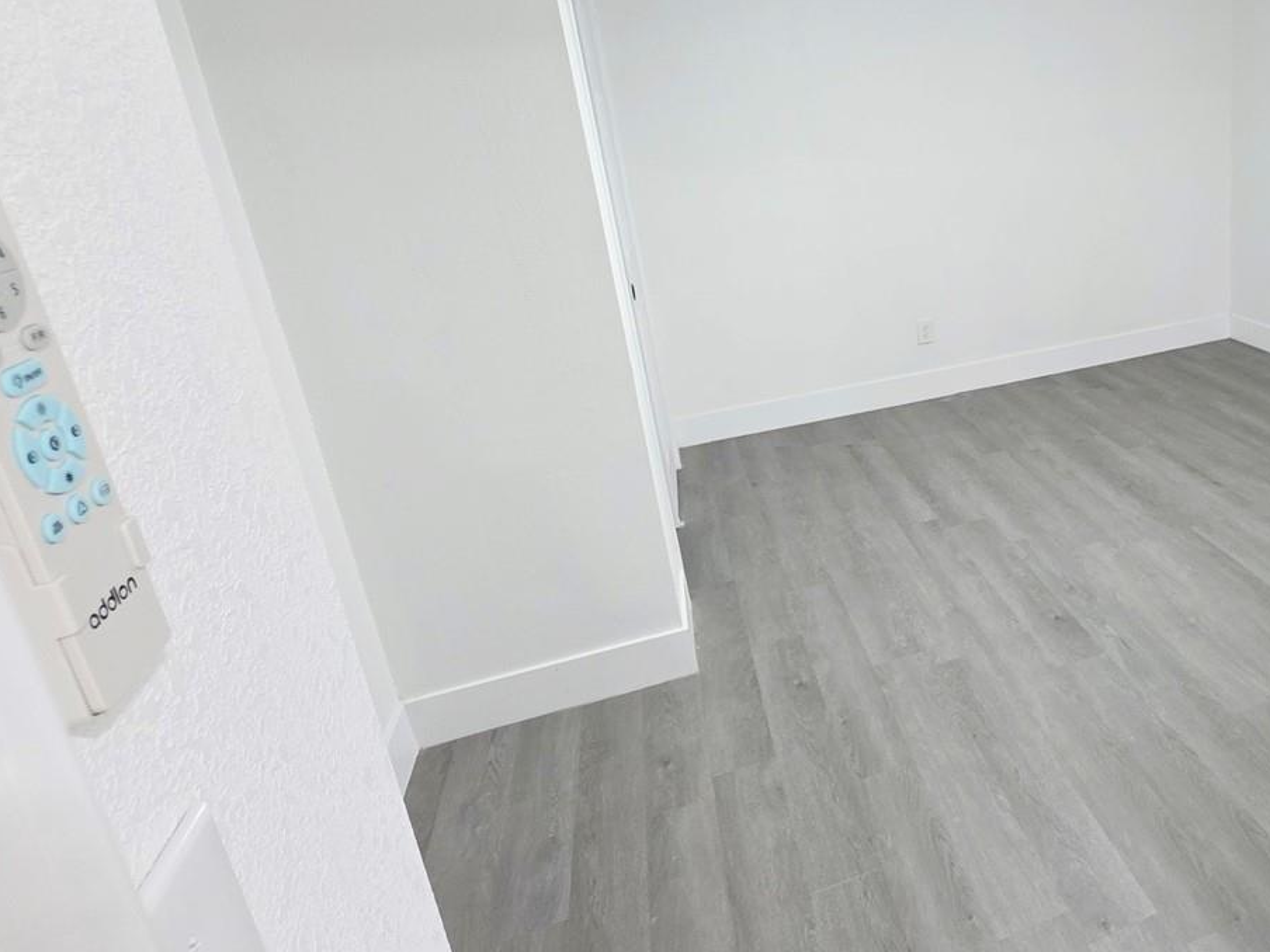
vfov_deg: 58.0
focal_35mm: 23
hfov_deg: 68.1
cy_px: 345
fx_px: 844
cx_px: 985
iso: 400
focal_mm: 2.2
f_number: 1.9
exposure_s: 1/60
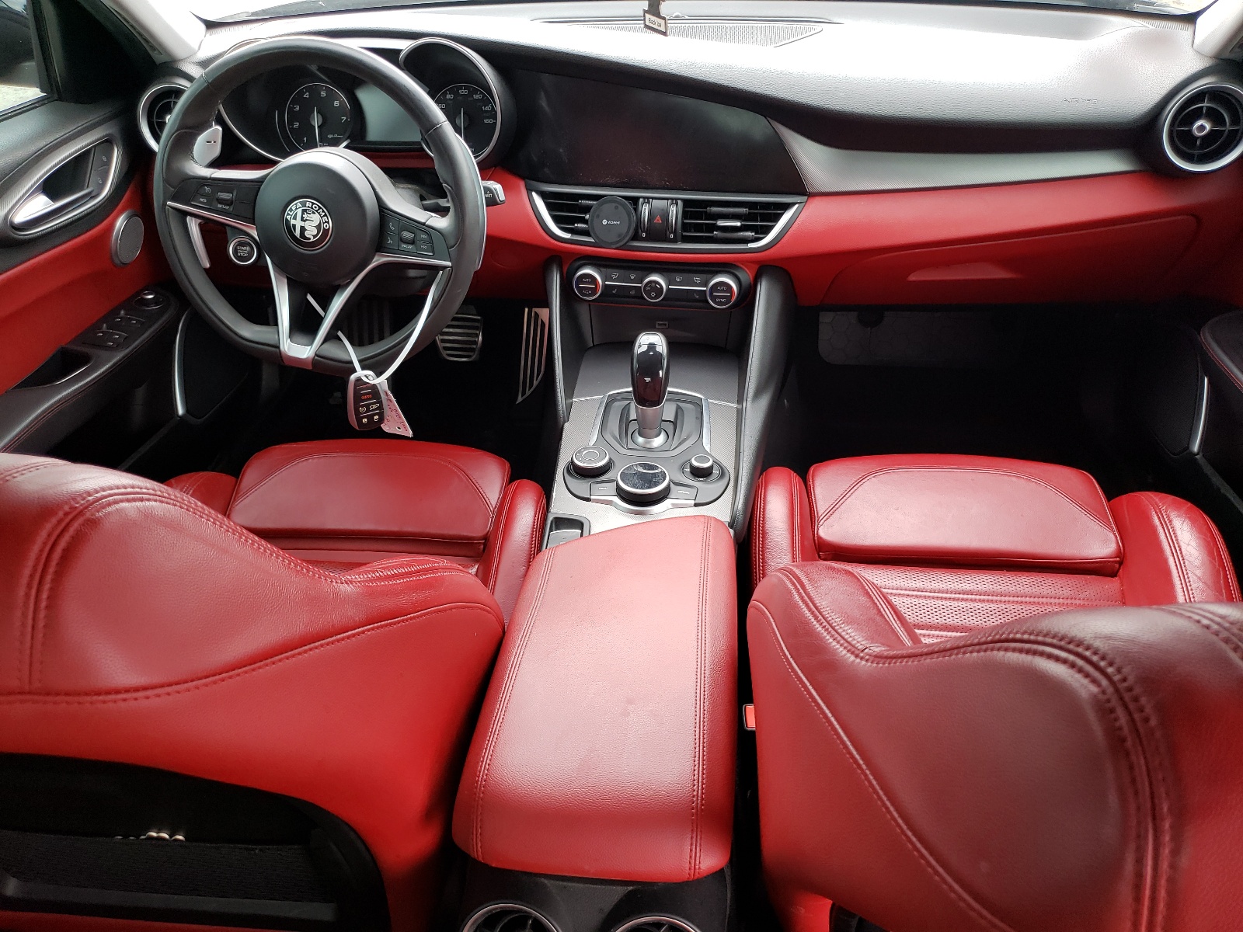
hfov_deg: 67.3
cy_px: 466
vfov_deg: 53.1
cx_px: 622
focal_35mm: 26
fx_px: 934
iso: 65
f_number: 1.5
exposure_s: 1/120
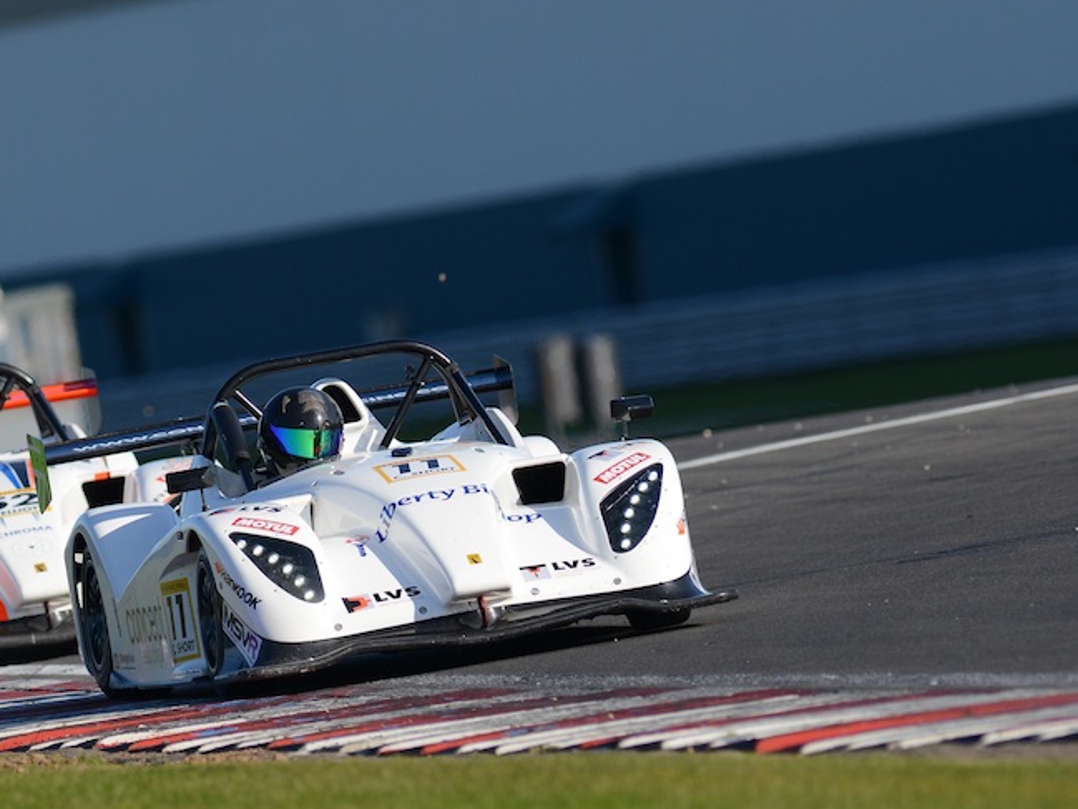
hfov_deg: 1.9
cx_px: 257
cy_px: 270
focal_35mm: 1067
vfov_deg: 1.4
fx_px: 33234
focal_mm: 600
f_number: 5.6
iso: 320
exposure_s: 1/2000
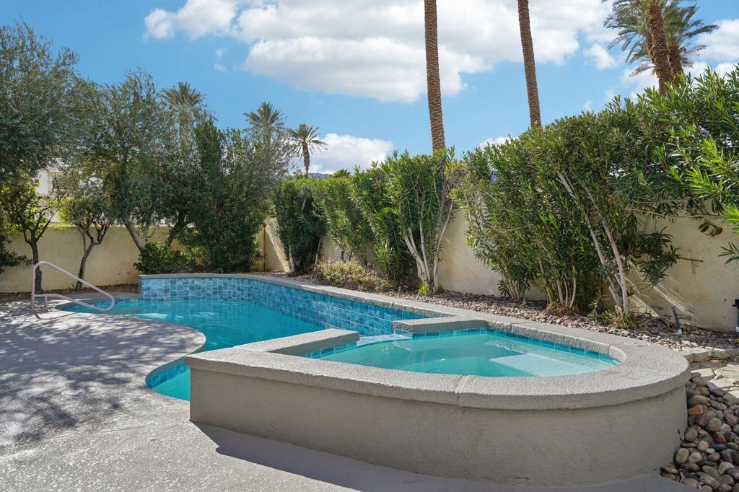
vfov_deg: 47.9
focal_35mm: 27
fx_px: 554
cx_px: 370
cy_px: 246
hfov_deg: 67.4
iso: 100
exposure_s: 1/200
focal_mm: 27
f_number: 9
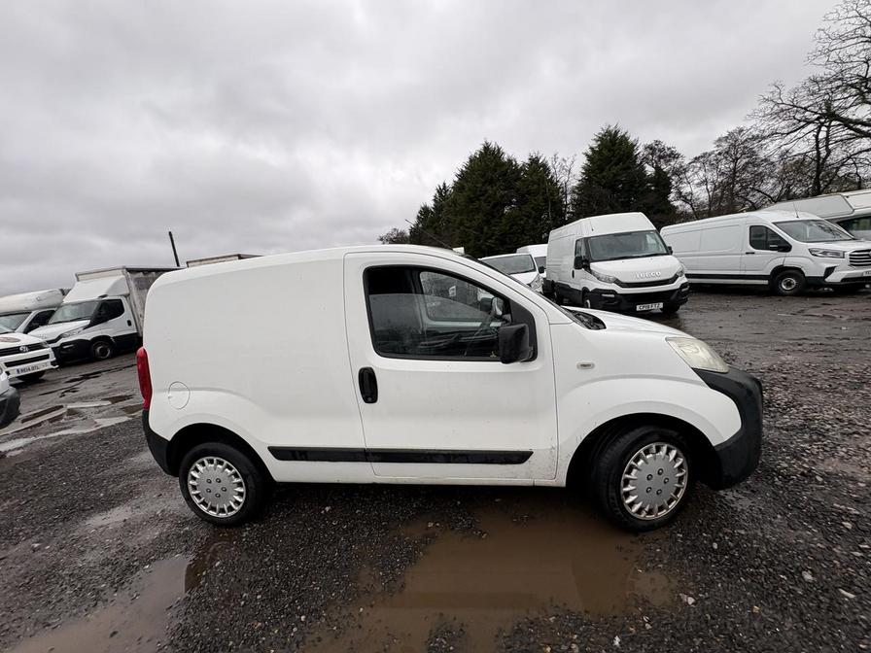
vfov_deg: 85.7
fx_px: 352
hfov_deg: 102.1
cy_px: 326
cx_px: 436
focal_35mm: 14
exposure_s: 1/99
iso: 32
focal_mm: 2.22
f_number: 2.2
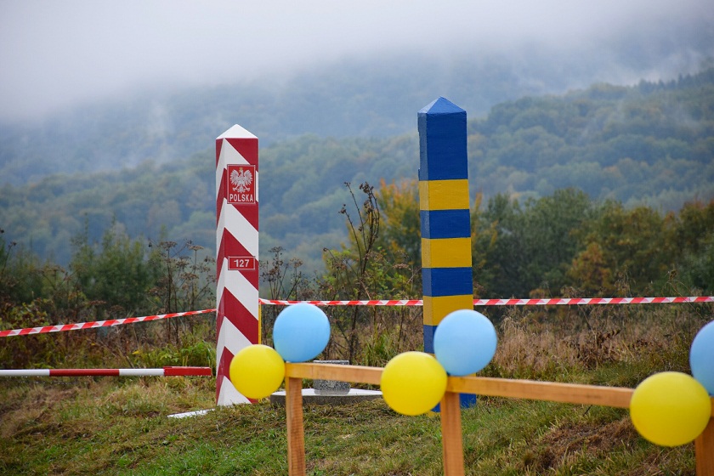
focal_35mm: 210
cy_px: 238
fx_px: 4165
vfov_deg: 6.5
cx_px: 357
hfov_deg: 9.8
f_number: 5.6
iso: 320
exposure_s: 1/250
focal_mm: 140
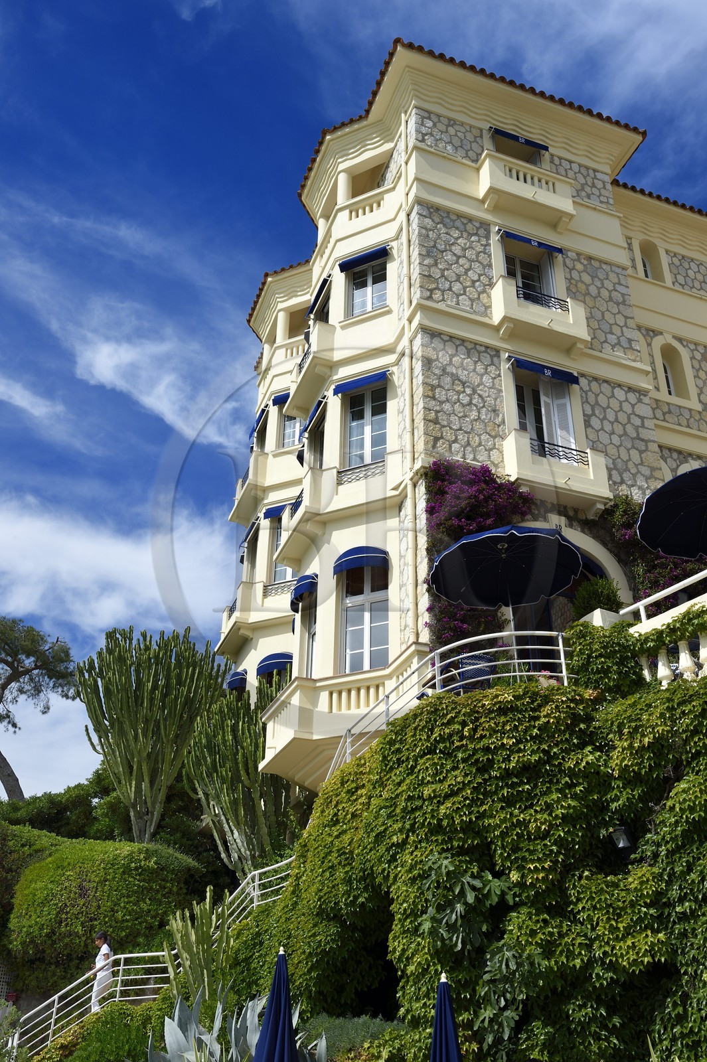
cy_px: 531
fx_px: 944
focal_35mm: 32
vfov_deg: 58.7
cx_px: 354
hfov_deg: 41.1
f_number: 14
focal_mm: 32
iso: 200
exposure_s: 1/250
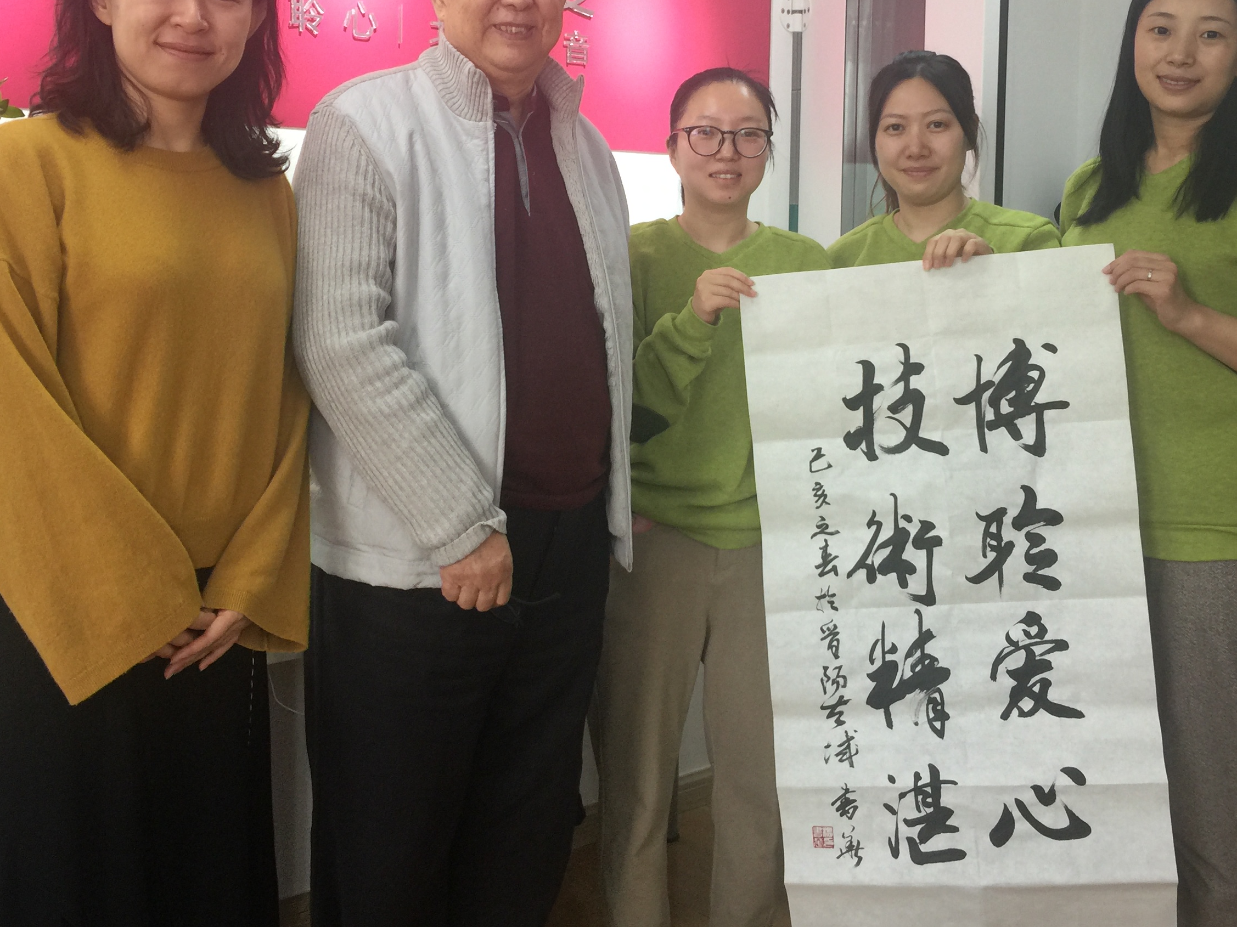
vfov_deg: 34.0
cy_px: 299
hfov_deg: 44.8
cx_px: 664
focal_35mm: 42
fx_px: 1501
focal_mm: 4.15
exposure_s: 1/33
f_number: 2.2
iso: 40
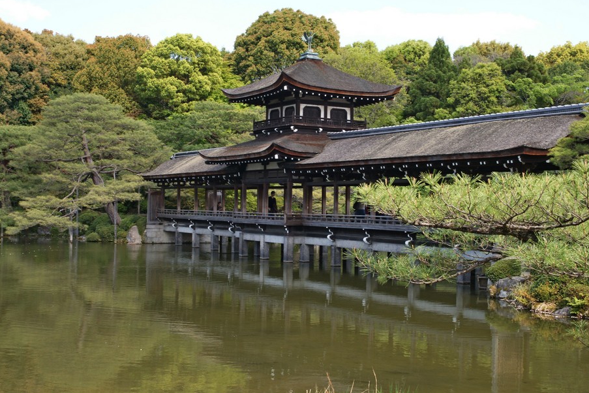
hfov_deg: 38.9
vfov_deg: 26.5
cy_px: 196
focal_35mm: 51
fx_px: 834
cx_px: 312
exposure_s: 1/80
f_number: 11
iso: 400
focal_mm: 40
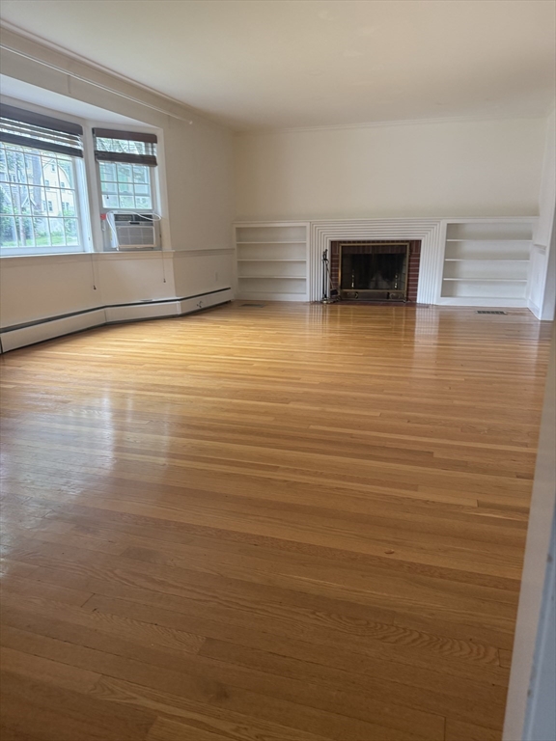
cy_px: 370
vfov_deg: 71.6
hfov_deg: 56.8
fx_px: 514
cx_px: 278
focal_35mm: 24
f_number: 1.78
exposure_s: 1/137
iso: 160
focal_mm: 6.76
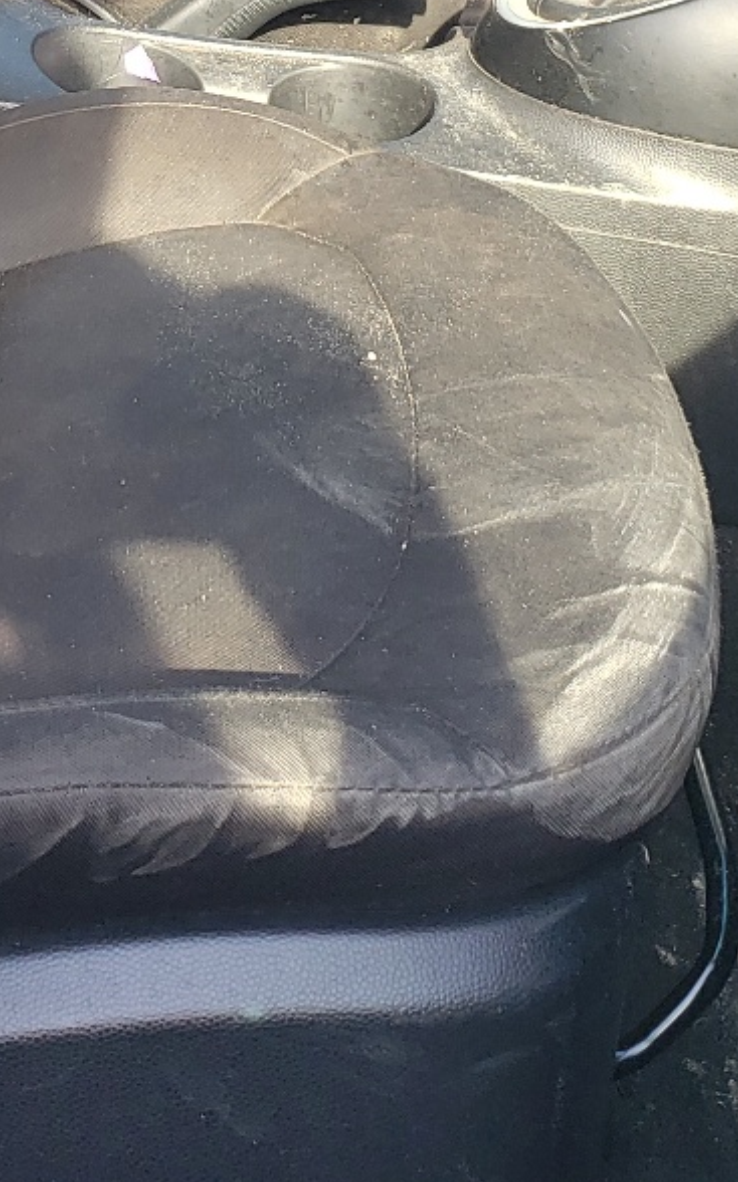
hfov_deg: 17.2
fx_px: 2416
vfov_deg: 26.1
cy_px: 4
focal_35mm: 75
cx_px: 125
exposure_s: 1/152
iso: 50
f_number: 1.5
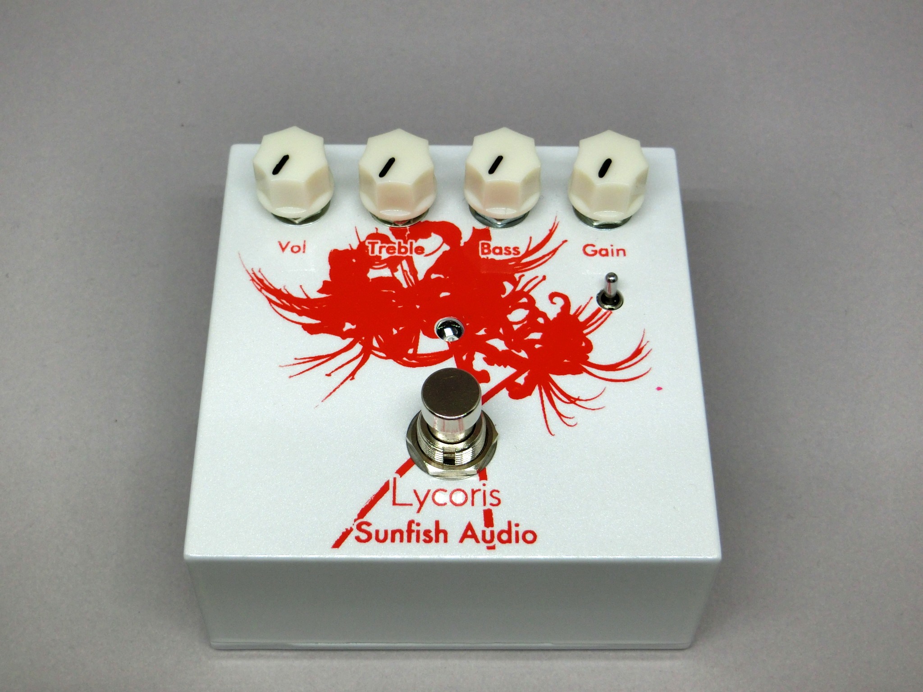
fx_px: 1387
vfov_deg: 28.0
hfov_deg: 36.8
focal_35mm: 52
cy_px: 346
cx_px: 462
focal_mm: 9.3
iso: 160
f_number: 4.7
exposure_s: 1/125
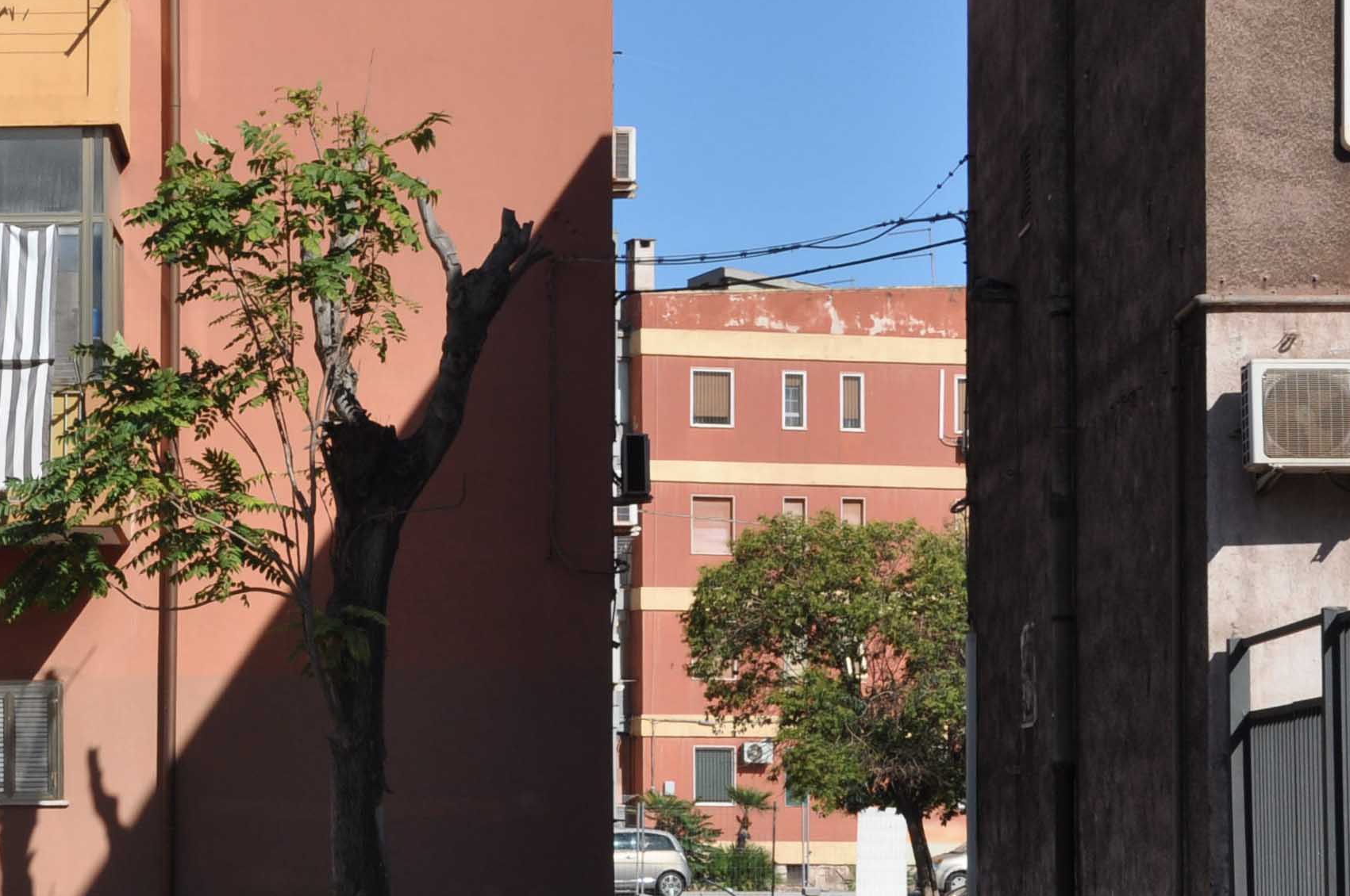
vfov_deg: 11.3
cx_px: -307
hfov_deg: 16.2
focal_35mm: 121
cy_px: 301
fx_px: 4532
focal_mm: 32
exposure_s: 1/400
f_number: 10
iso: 200
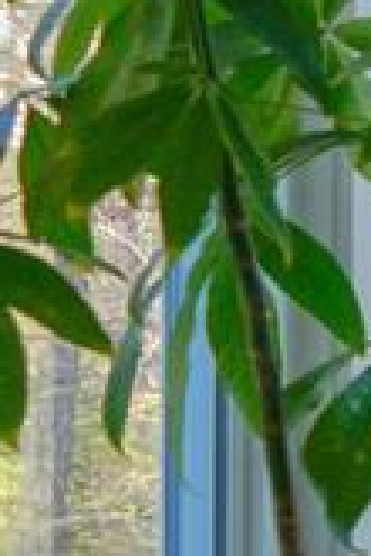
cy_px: 398
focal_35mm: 140
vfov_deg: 14.6
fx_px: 2164
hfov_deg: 5.3
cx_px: 2202
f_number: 4
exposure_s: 1/60
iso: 125
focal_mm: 16
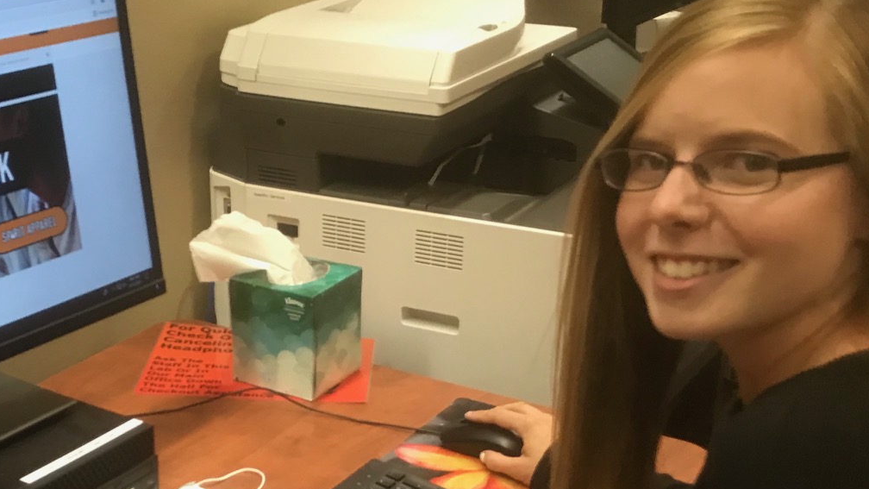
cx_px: 257
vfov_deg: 19.4
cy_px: 423
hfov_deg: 33.9
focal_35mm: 61
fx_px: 1406
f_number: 1.8
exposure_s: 1/15
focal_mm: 3.99
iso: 40
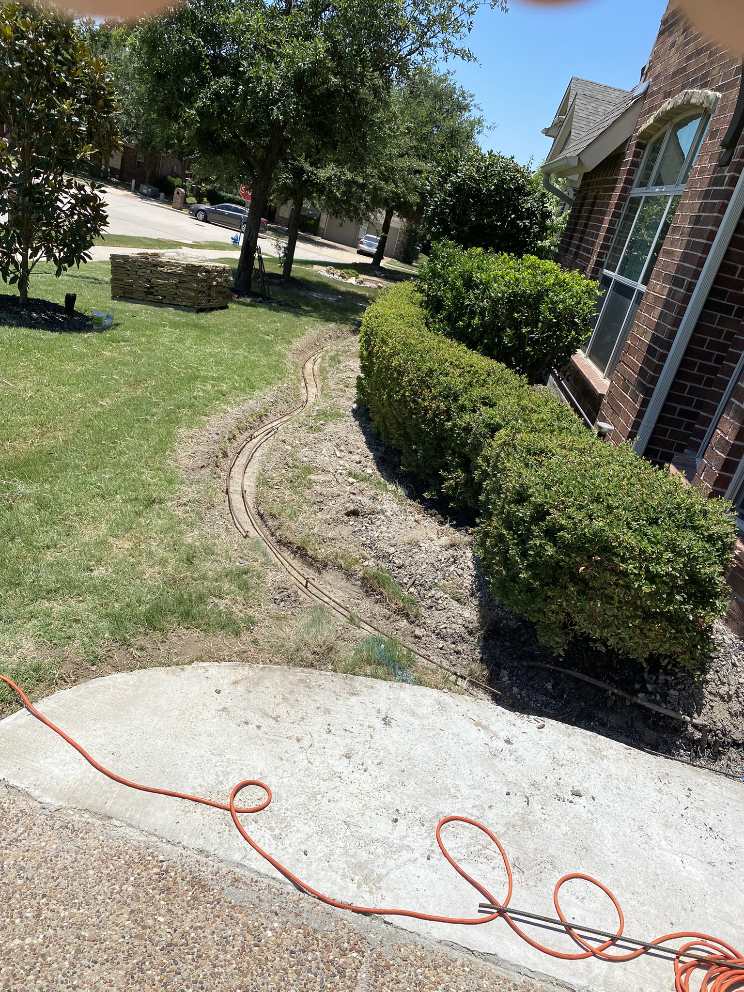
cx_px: 372
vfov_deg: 67.3
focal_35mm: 26
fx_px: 745
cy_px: 496
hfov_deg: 53.1
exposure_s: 1/4274
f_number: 1.8
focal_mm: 4.25
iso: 32
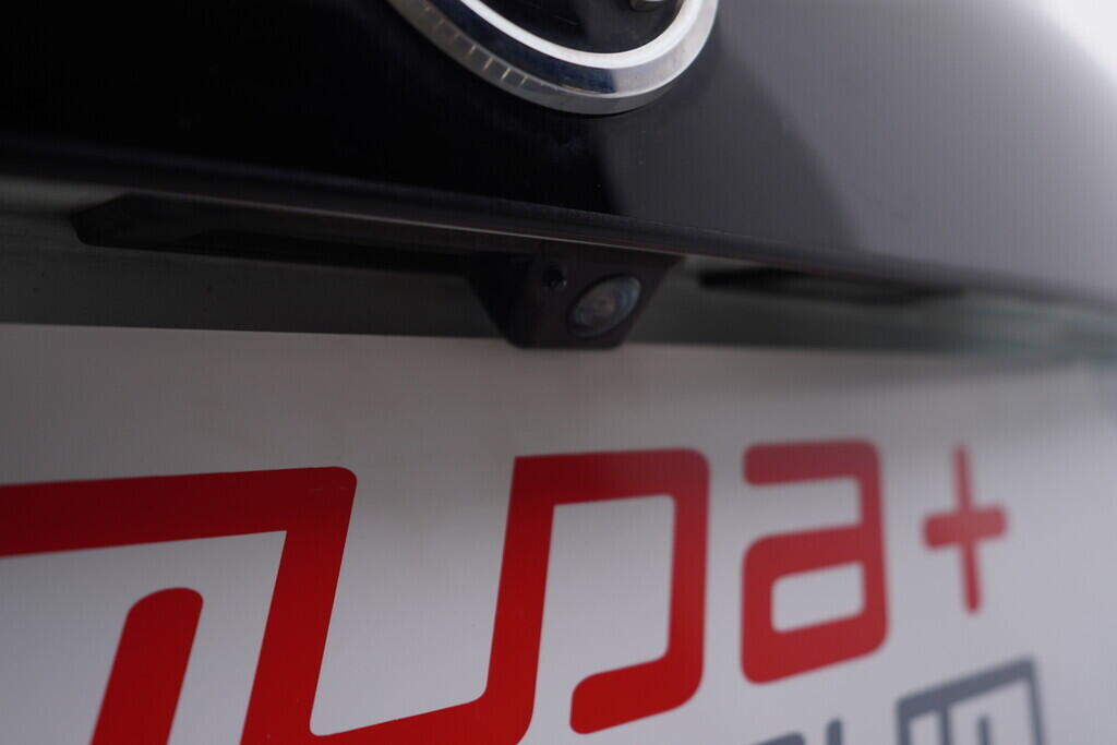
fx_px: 1117
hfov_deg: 53.1
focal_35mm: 36
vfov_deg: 36.9
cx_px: 558
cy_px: 372
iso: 125
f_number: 4
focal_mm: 24
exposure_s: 1/60
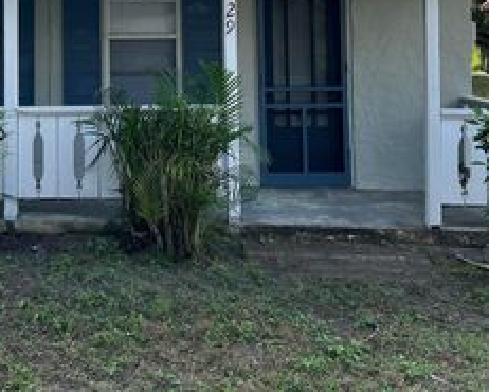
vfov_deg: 26.1
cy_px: -3
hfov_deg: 33.5
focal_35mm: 55
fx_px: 796
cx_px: 129
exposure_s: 1/1669
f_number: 1.5
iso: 50
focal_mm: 5.7
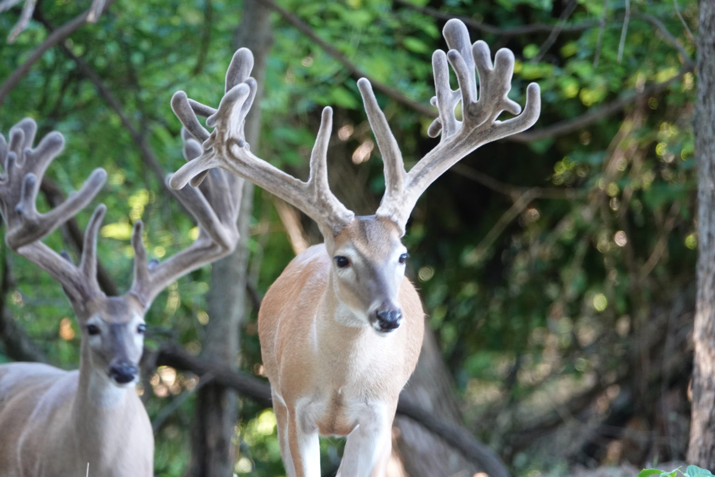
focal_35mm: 573
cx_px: 358
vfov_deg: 2.4
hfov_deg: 3.6
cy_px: 238
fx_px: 11380
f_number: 4
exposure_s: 1/30
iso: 800
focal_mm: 210.22
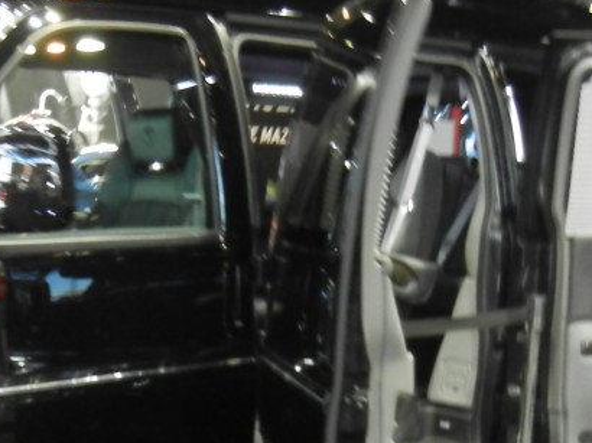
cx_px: 98
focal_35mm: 75
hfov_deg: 25.4
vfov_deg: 19.5
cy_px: 342
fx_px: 1282
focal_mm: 5.4
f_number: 3.5
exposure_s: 1/2.7
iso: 200
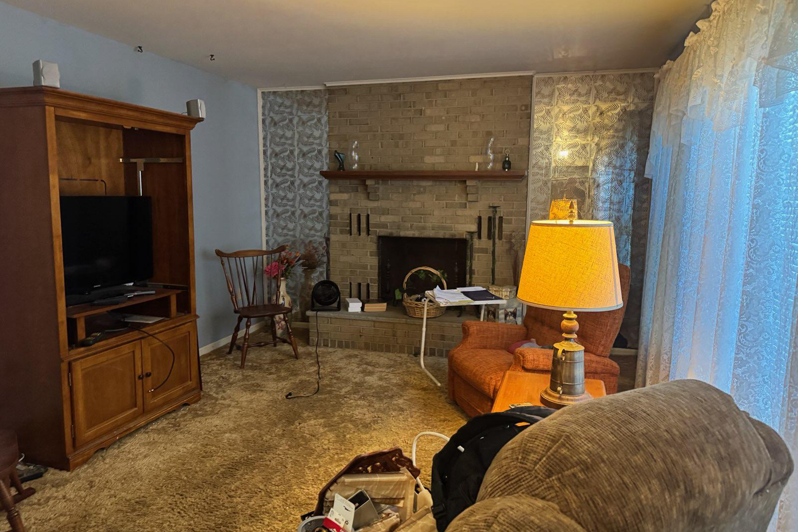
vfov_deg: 51.3
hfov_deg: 71.5
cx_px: 399
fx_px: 554
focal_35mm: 25
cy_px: 267
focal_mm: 6.76
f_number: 1.78
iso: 800
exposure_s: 1/60
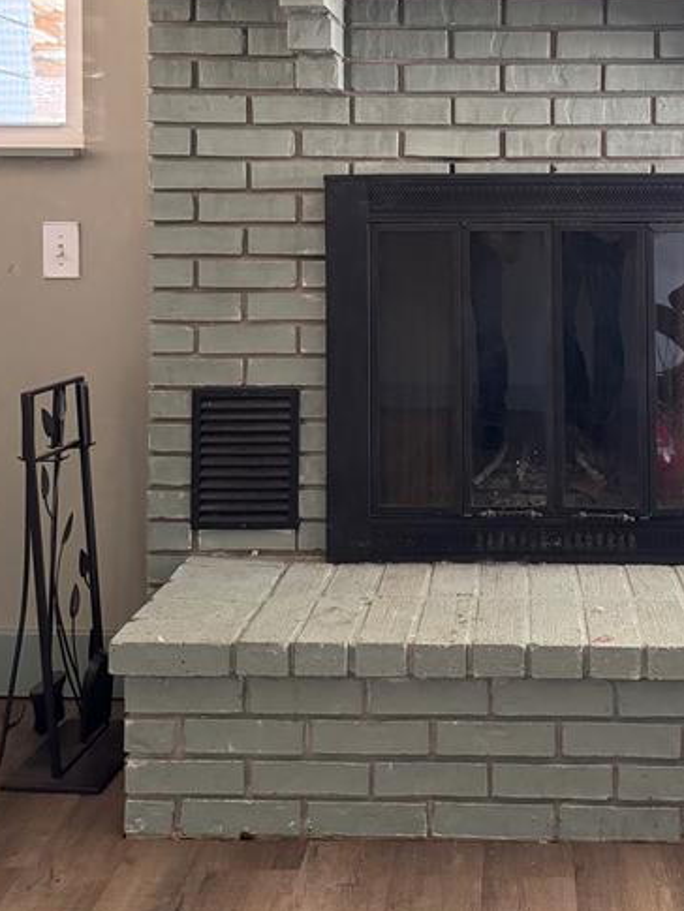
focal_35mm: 38
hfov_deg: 36.8
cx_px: 517
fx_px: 1001
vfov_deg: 47.0
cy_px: 216
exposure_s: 1/60
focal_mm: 6.76
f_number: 1.78
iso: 800
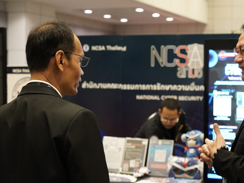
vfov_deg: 18.9
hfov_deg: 24.7
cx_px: 192
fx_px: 550
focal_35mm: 78
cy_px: 109
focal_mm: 42
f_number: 3.2
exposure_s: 1/100
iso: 2500
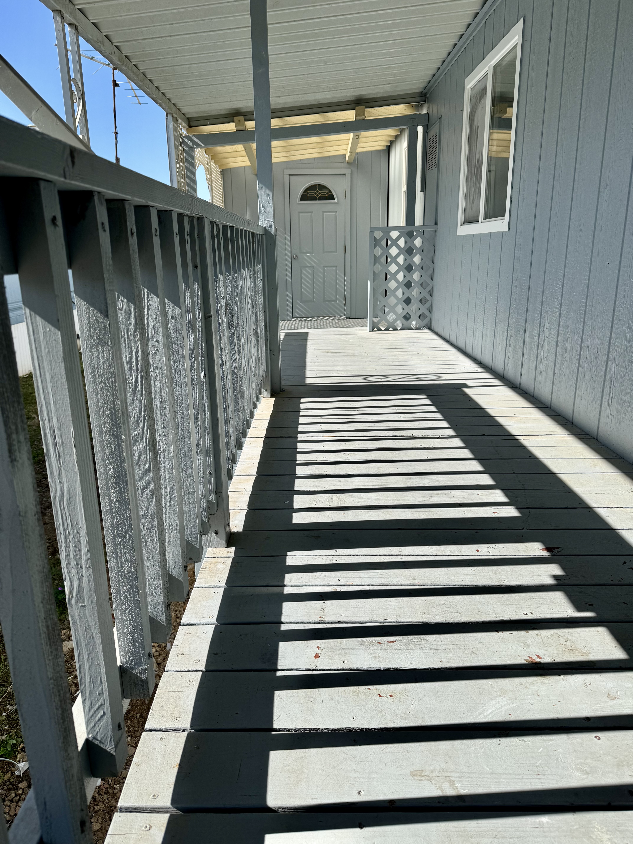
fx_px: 585
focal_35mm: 24
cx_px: 316
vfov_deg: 71.6
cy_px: 422
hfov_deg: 56.8
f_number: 1.78
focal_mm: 6.76
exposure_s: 1/4310
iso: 80
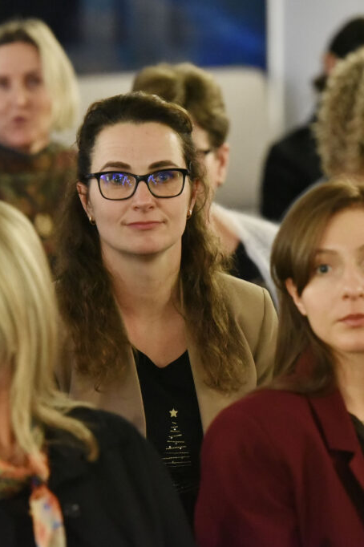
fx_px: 3765
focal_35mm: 248
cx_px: 159
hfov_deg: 5.5
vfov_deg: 8.3
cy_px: 274
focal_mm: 165
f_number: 3.2
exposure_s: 1/80
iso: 8000
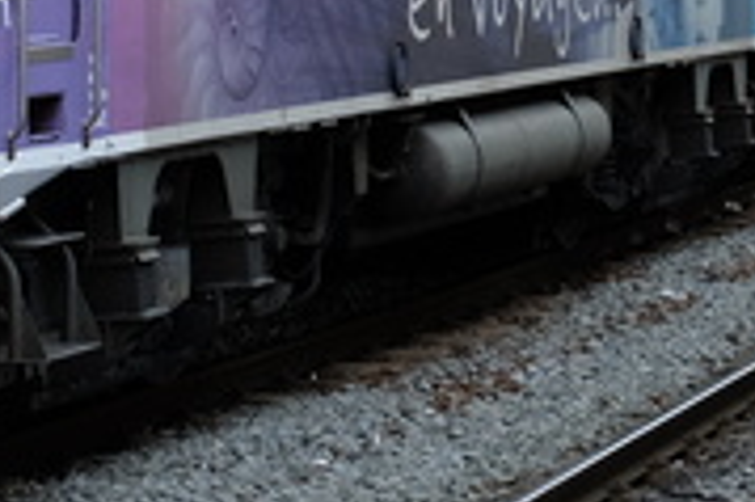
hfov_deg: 11.6
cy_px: -190
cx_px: 262
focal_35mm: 177
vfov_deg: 7.6
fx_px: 3709
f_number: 3.6
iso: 200
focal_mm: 26.5
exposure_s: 1/125
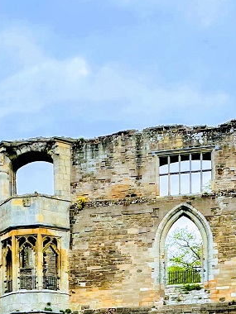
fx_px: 745
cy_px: 407
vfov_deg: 21.6
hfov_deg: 17.8
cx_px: 34
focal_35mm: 82
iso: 32
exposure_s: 1/2092
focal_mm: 4.2
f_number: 1.6
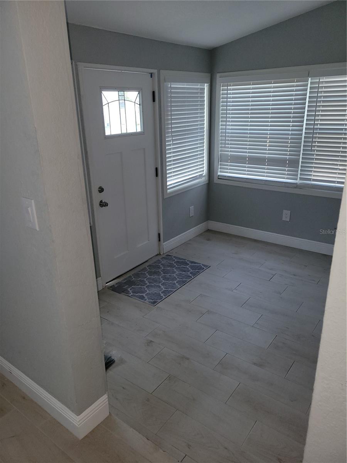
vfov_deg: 67.3
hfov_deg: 53.1
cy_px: 232
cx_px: 174
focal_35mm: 26
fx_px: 348
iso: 100
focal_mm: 5.4
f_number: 1.8
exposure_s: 1/24
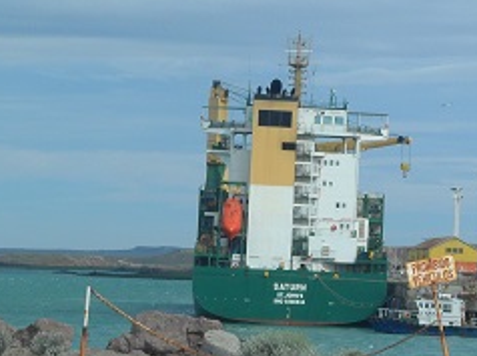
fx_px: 2739
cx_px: 453
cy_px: 182
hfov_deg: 9.9
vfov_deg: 7.5
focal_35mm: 199
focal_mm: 13.2
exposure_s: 1/180
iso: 80
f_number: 9.8
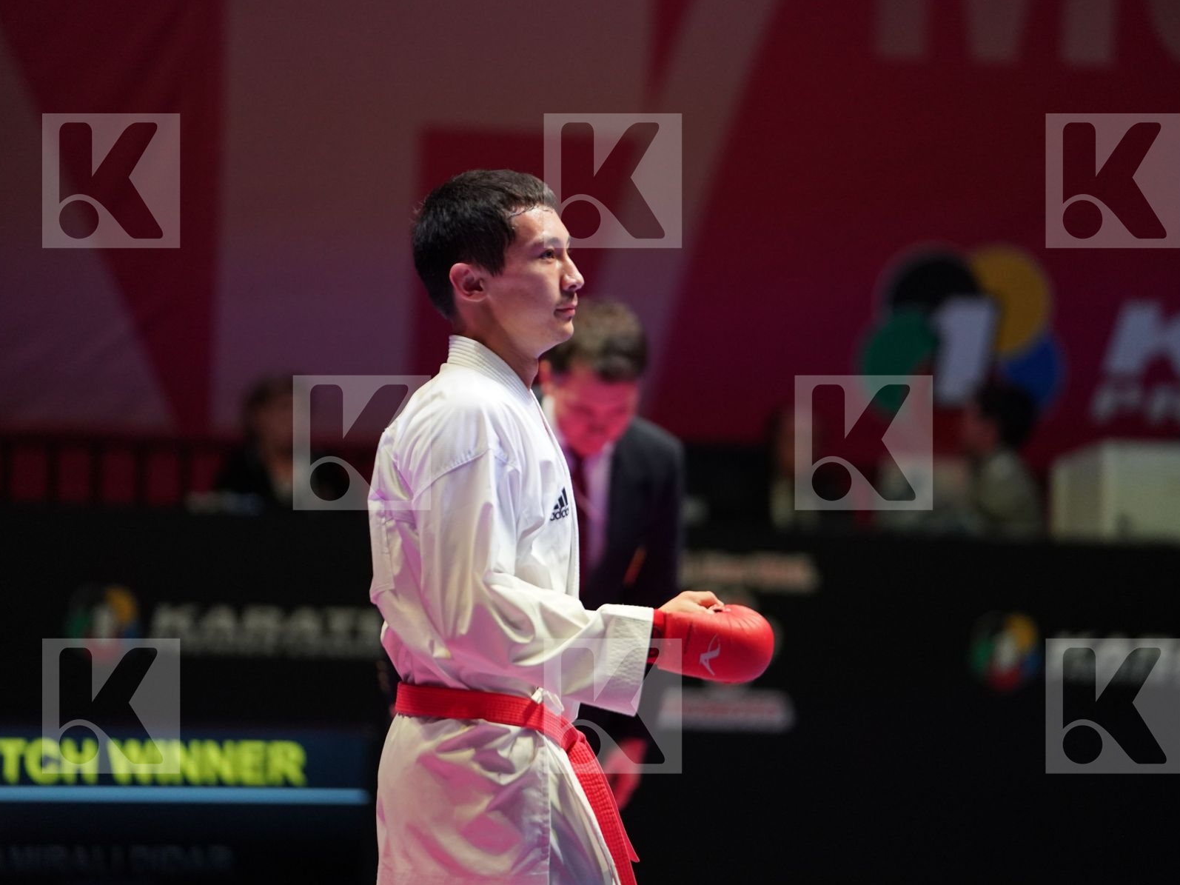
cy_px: 443
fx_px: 7328
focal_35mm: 215
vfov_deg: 6.9
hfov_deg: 9.2
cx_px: 613
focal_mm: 198
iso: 2500
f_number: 2.8
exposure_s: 1/1000
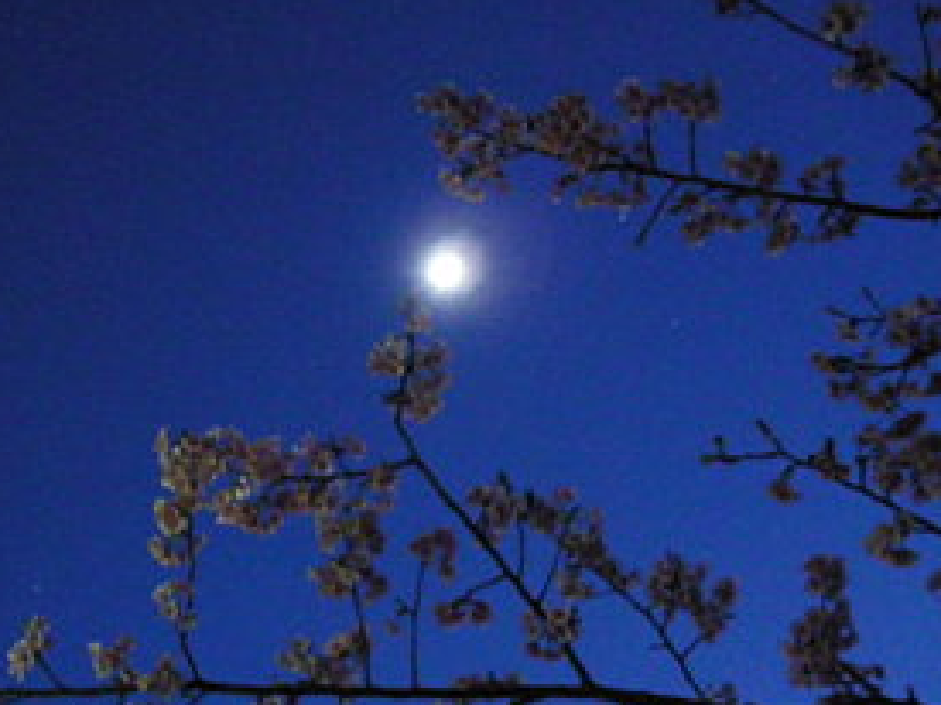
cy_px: 455
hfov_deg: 32.0
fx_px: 1603
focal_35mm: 59
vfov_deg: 24.7
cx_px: 207
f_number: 3.5
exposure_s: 4
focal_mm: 6.3
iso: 800
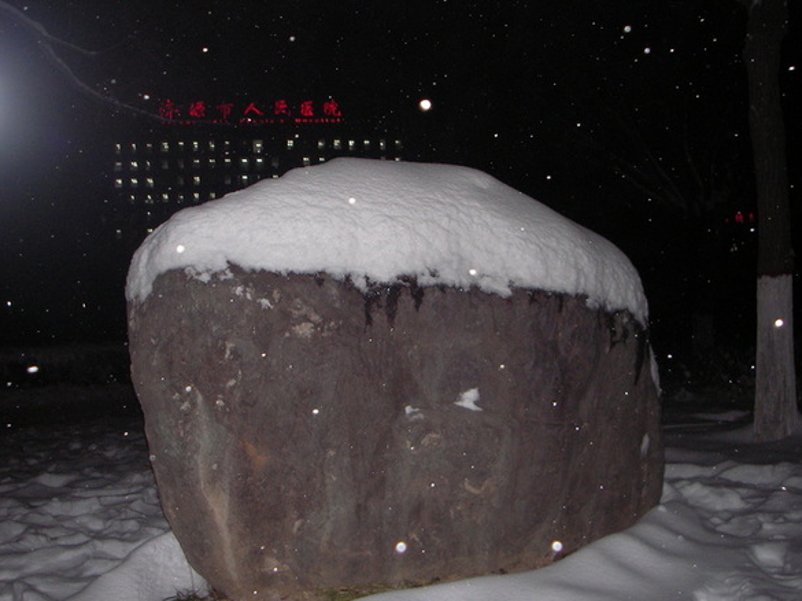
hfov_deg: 47.9
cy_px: 295
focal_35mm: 39
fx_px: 903
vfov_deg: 36.8
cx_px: 395
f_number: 3.3
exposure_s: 1/30
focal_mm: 6.3
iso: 149
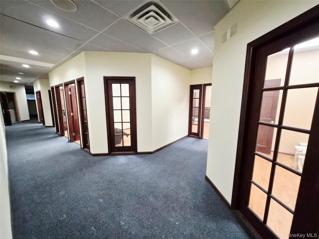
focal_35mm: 13
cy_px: 120
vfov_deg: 89.9
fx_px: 120
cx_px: 160
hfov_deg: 106.2
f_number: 2.2
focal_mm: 1.7
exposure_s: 1/60.2
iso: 500
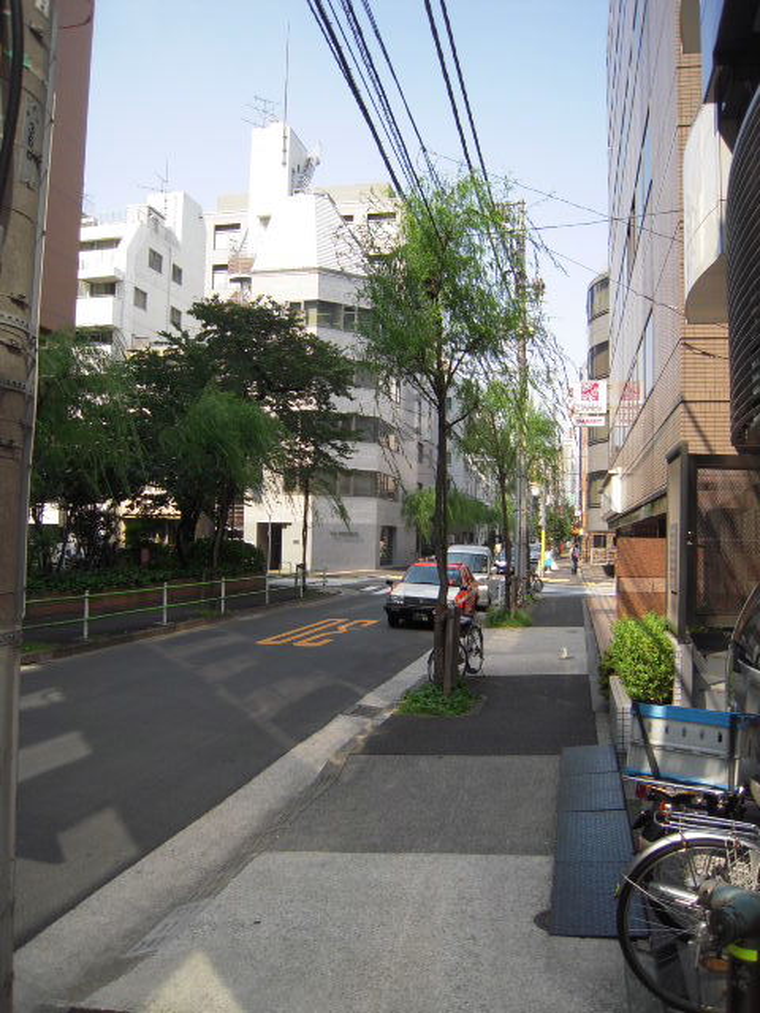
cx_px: 380
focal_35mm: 28
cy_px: 506
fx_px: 820
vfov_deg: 63.4
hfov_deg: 49.7
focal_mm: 5
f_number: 2.7
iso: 100
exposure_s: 1/640
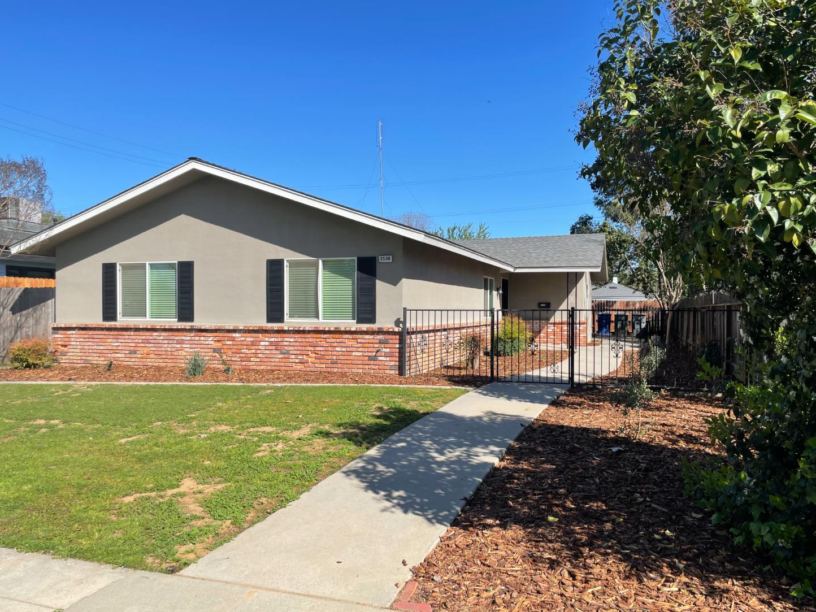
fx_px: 636
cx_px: 407
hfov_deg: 65.3
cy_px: 313
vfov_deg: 51.4
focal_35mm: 27
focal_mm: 4.2
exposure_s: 1/3401
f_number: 1.6
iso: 32
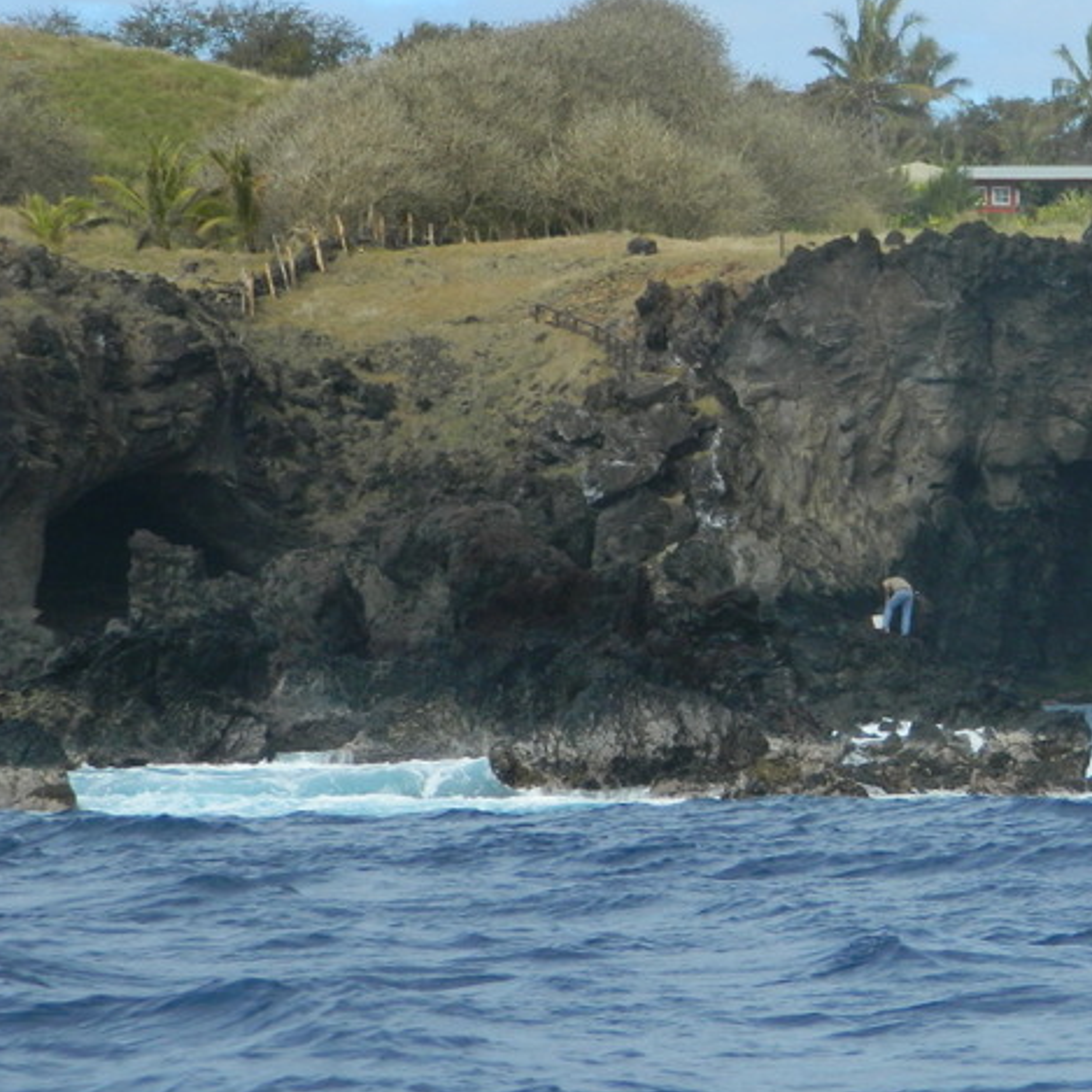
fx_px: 8887
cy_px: 303
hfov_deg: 7.0
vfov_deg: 7.0
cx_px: 1185
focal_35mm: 249
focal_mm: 23.2
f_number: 4.7
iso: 80
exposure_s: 1/500
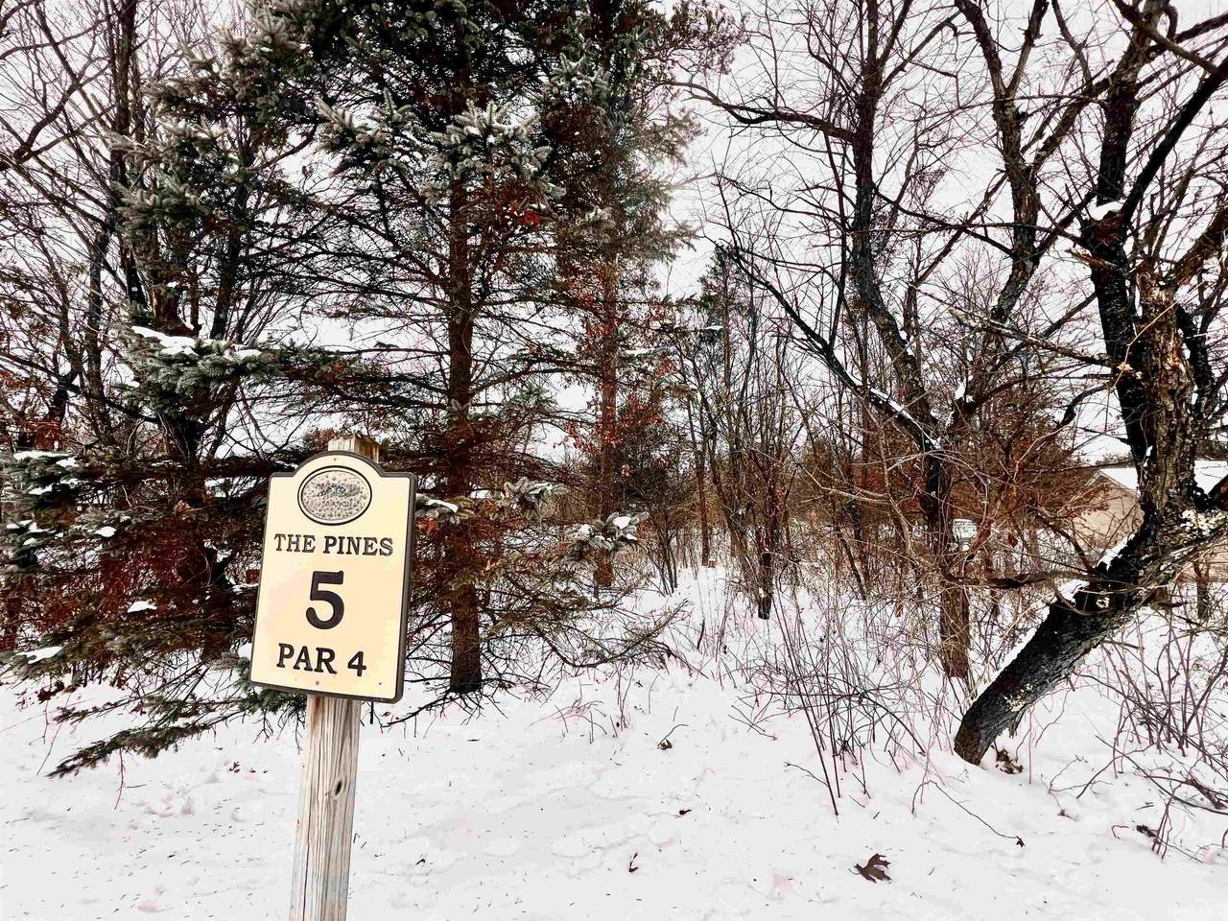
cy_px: 460
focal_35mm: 13
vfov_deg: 89.9
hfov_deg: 106.2
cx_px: 614
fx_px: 461
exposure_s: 1/351
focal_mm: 1.57
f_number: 1.8
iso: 32
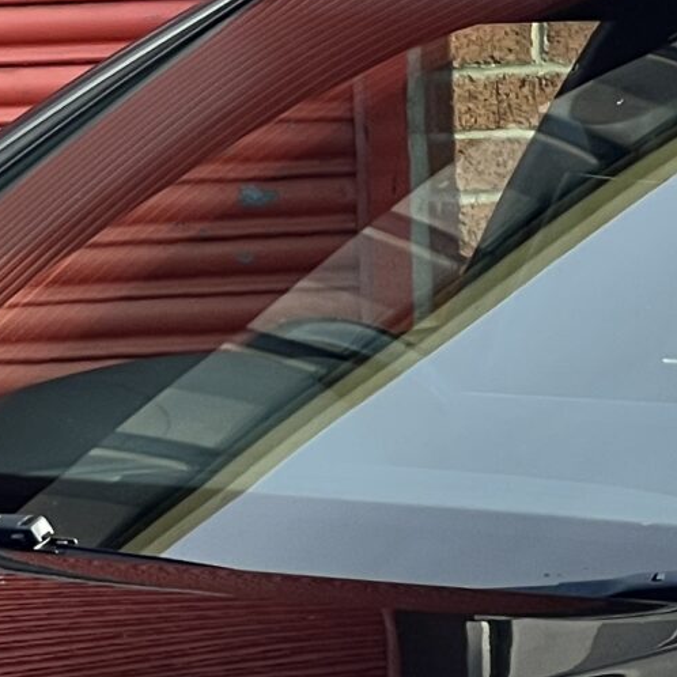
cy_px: 1070
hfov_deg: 5.0
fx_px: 7744
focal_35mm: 350
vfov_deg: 5.0
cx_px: -170
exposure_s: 1/176
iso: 32
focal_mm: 9
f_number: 2.8
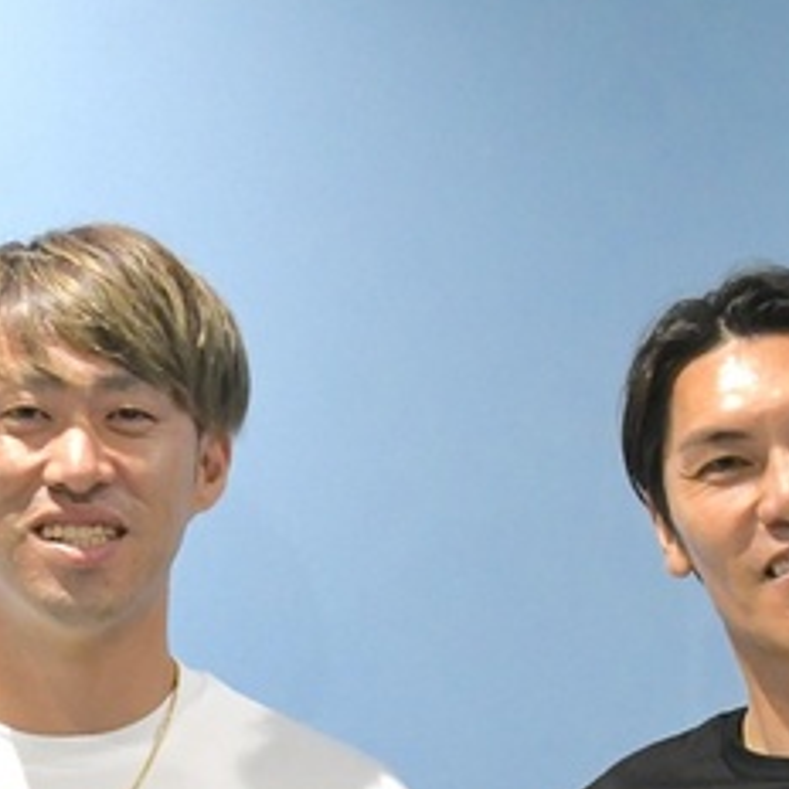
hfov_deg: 14.7
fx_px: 3017
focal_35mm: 117
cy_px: 830
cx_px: 37
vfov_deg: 14.6
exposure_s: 1/200
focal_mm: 28
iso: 8000
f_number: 7.1
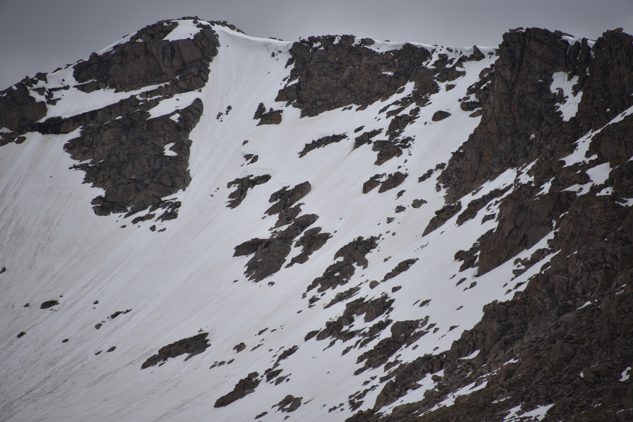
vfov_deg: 4.6
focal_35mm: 300
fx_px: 5276
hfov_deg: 6.9
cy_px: 211
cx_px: 316
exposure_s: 1/640
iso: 100
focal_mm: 300
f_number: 6.3
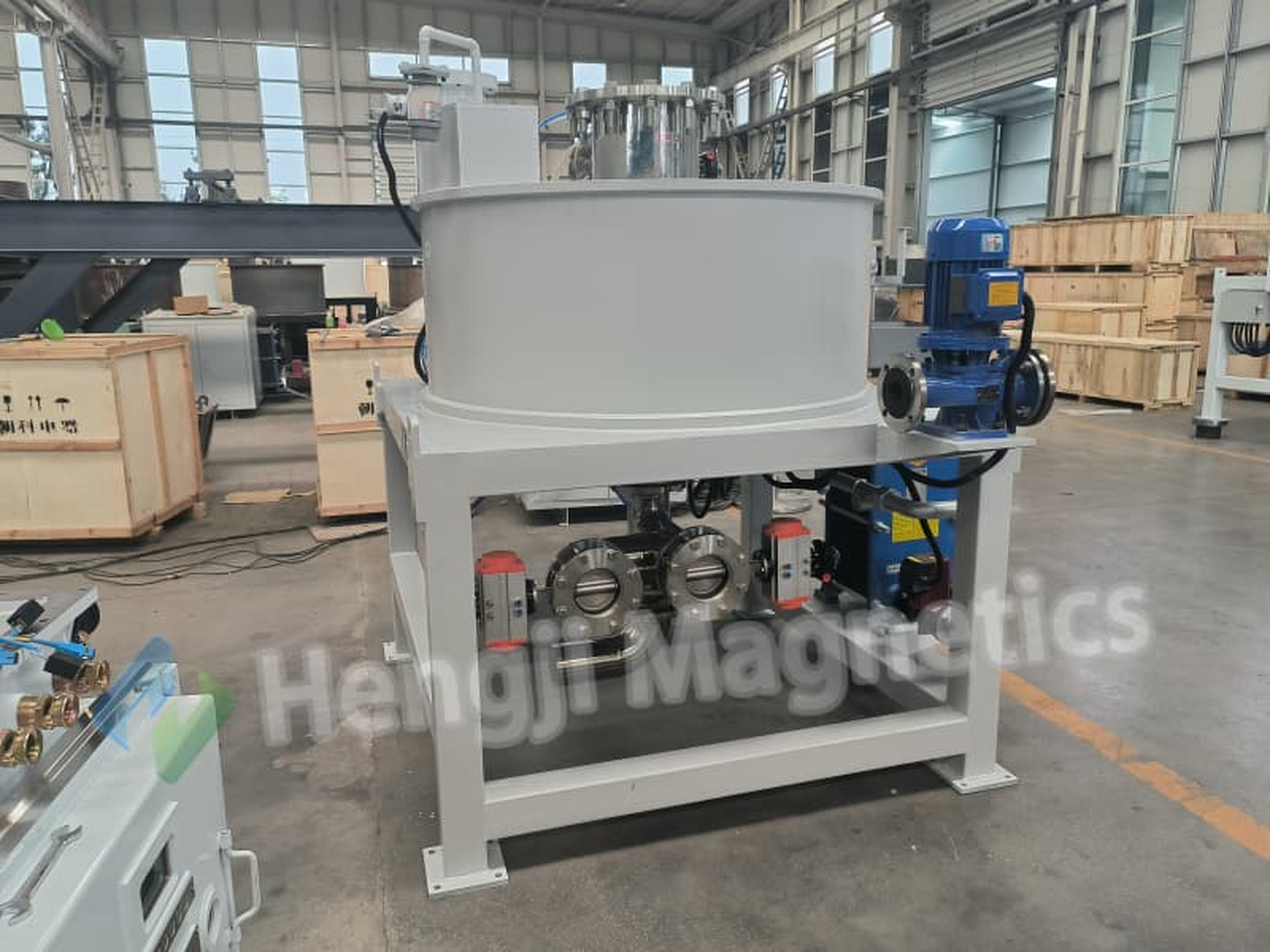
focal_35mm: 27
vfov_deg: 51.4
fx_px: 991
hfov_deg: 65.3
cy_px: 476
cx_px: 635
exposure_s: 1/120
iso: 202
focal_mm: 5.52
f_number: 1.9
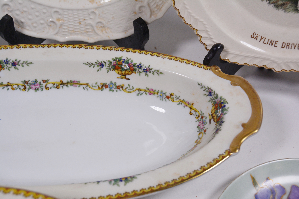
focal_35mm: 45
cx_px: 150
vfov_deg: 29.9
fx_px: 374
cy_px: 100
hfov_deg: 43.6
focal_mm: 30
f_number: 6.3
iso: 200
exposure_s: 1/160
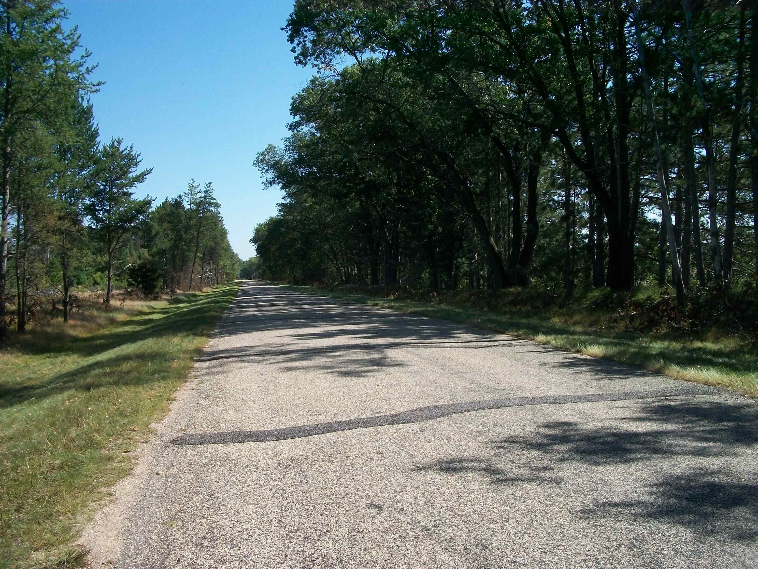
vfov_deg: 42.9
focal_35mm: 33
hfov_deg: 55.4
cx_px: 374
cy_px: 277
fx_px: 723
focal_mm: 5.7
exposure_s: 1/250
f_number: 5.5
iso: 80
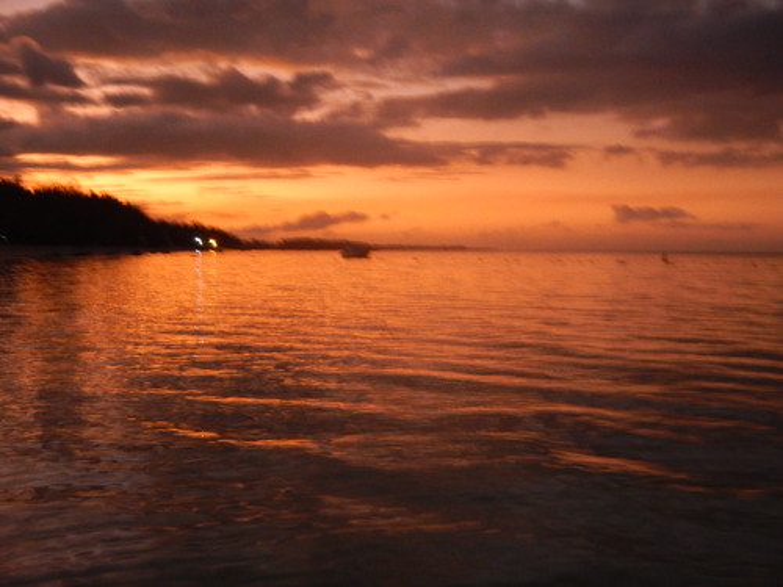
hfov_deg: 40.4
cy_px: 294
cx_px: 392
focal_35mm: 47
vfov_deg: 30.9
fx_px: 1063
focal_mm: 8.4
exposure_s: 1/10
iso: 450
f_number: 4.1
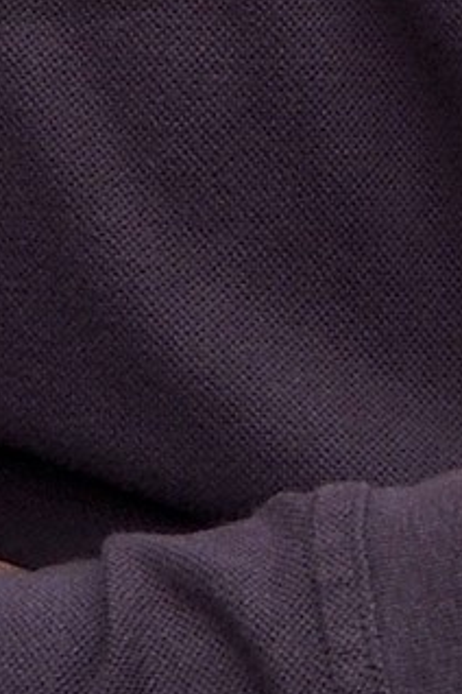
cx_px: -48
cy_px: -1002
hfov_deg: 6.5
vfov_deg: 8.8
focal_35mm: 211
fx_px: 4061
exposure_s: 1/200
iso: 400
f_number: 11
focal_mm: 28
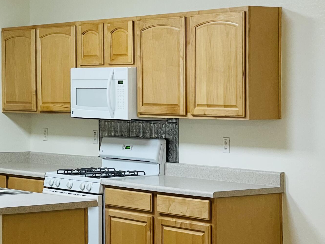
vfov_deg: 12.7
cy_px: 107
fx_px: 1099
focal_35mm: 117
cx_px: 81
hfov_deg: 16.7
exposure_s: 1/60
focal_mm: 6
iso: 160
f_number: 2
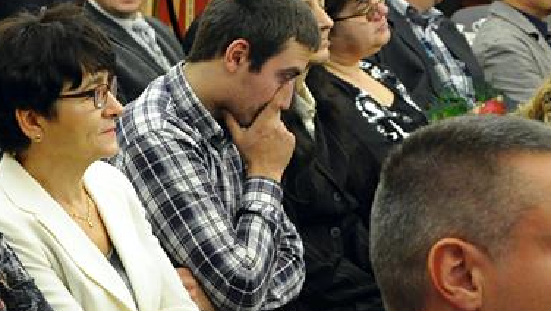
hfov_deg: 16.9
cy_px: 277
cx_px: 18
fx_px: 1815
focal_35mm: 124
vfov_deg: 9.7
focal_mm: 35
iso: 2500
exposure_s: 1/80
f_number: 5.6
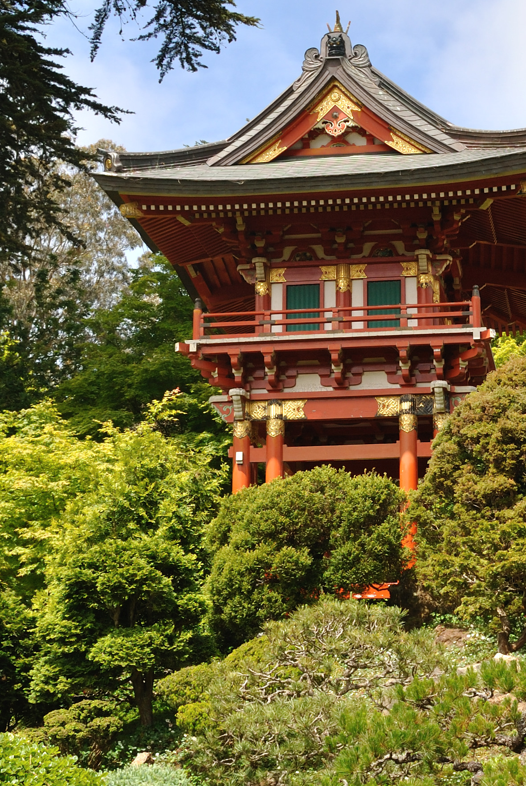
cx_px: 353
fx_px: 1726
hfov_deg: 17.3
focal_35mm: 79
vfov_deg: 25.6
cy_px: 388
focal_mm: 24
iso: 100
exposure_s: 1/200
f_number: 8
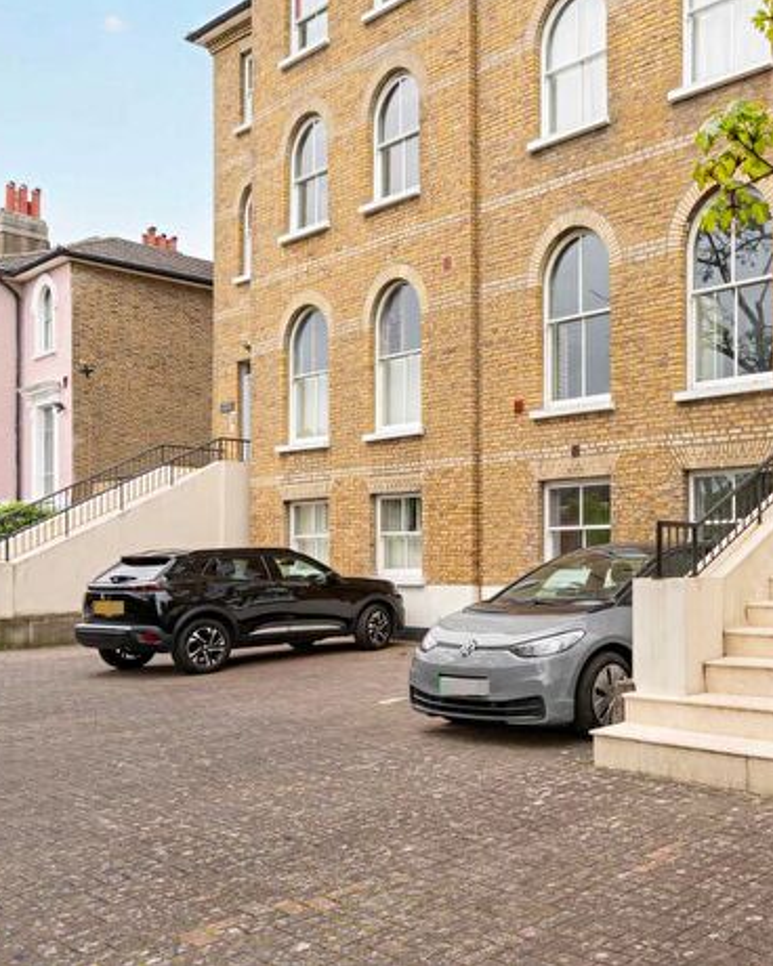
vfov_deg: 58.8
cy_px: 478
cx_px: 672
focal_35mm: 30
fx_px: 858
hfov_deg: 44.8
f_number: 8
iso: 320
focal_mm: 21
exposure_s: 1/320
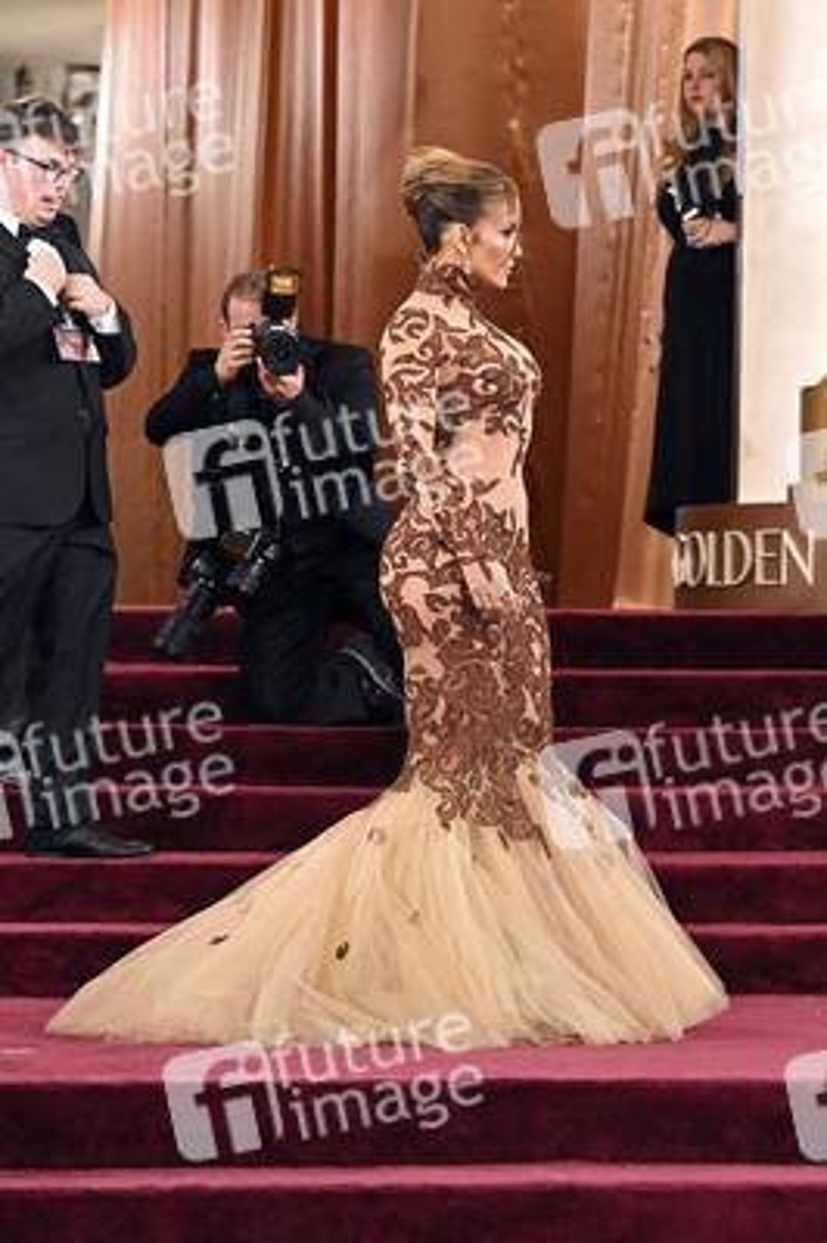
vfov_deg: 18.1
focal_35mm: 113
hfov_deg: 12.1
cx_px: 414
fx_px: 3900
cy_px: 622
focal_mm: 113
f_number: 5
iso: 2500
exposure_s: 1/320
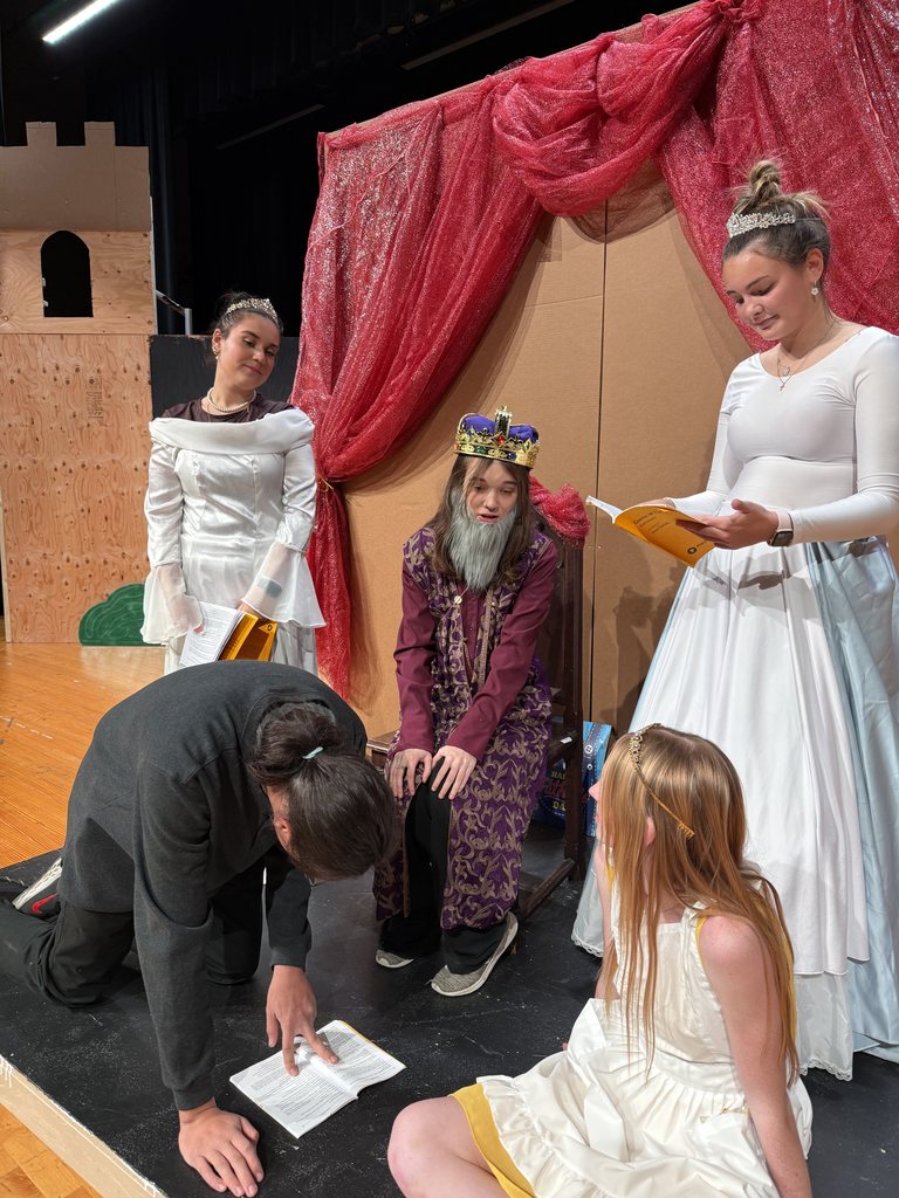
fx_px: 831
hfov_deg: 56.8
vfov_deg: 71.6
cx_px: 450
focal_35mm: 24
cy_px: 599
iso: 125
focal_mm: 6.76
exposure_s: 1/120
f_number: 1.78
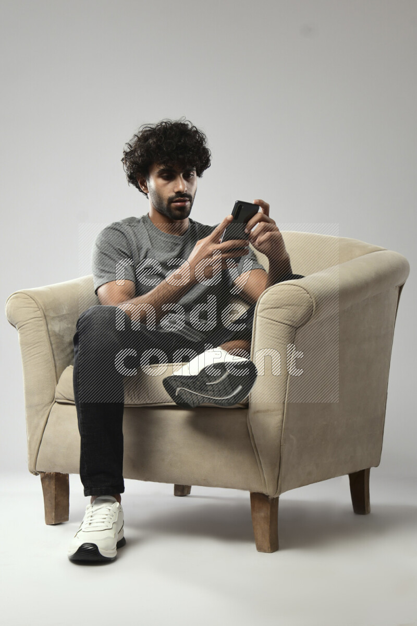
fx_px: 625
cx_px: 208
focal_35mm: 36
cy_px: 313
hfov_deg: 36.9
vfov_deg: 53.1
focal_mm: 36
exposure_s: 1/125
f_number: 5.6
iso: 400
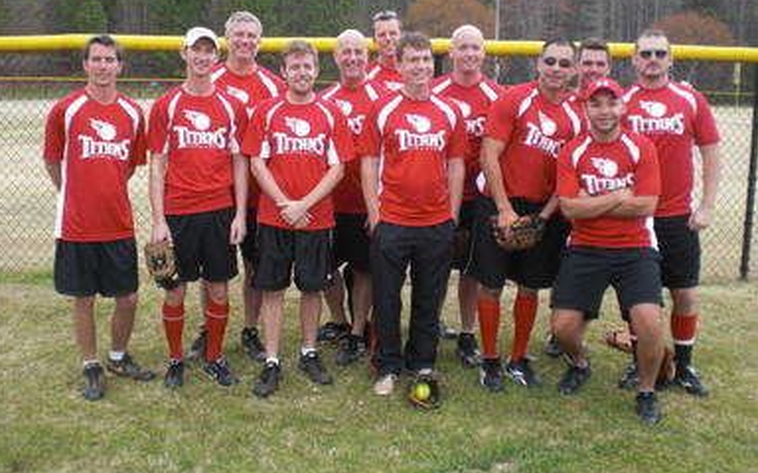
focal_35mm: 41
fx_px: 847
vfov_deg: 31.2
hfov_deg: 48.2
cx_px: 376
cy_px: 200
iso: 64
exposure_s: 1/125
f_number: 3.1
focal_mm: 6.3
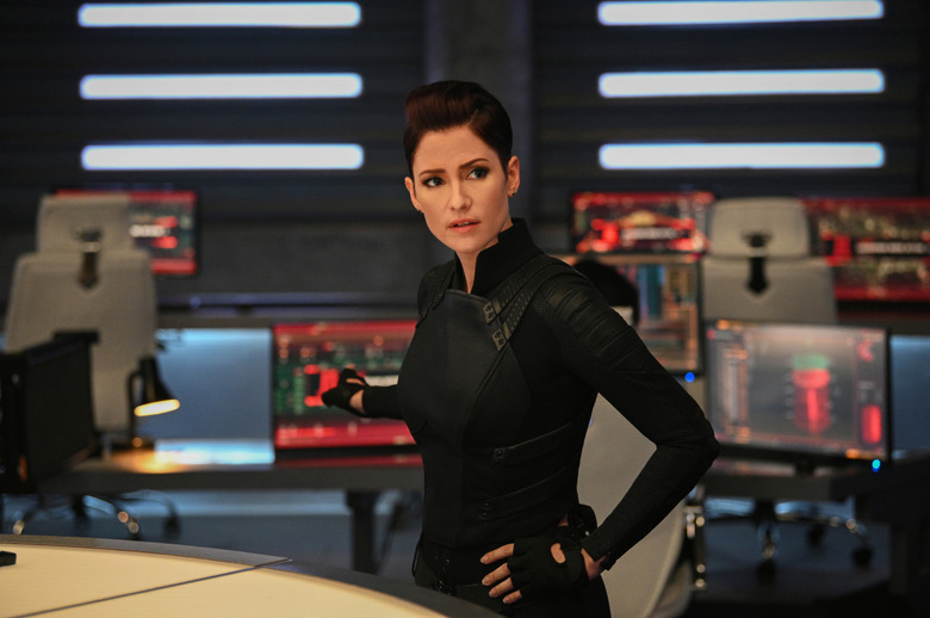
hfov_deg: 22.6
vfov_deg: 15.2
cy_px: 309
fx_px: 2322
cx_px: 465
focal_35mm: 90
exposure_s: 1/125
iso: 5000
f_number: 2.8
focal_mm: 90
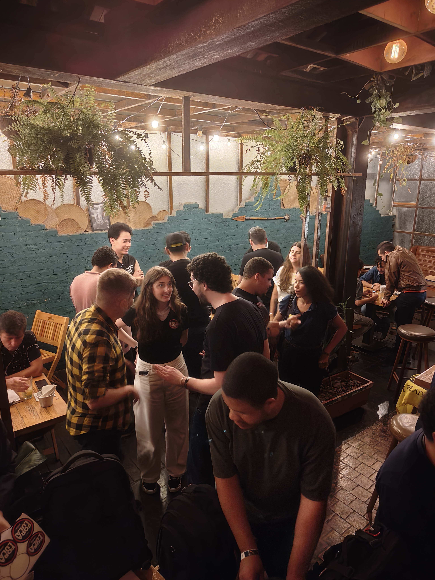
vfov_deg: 71.6
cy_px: 290
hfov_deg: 56.8
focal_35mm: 24
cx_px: 218
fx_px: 402
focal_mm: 5.59
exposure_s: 1/40
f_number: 1.8
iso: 2500
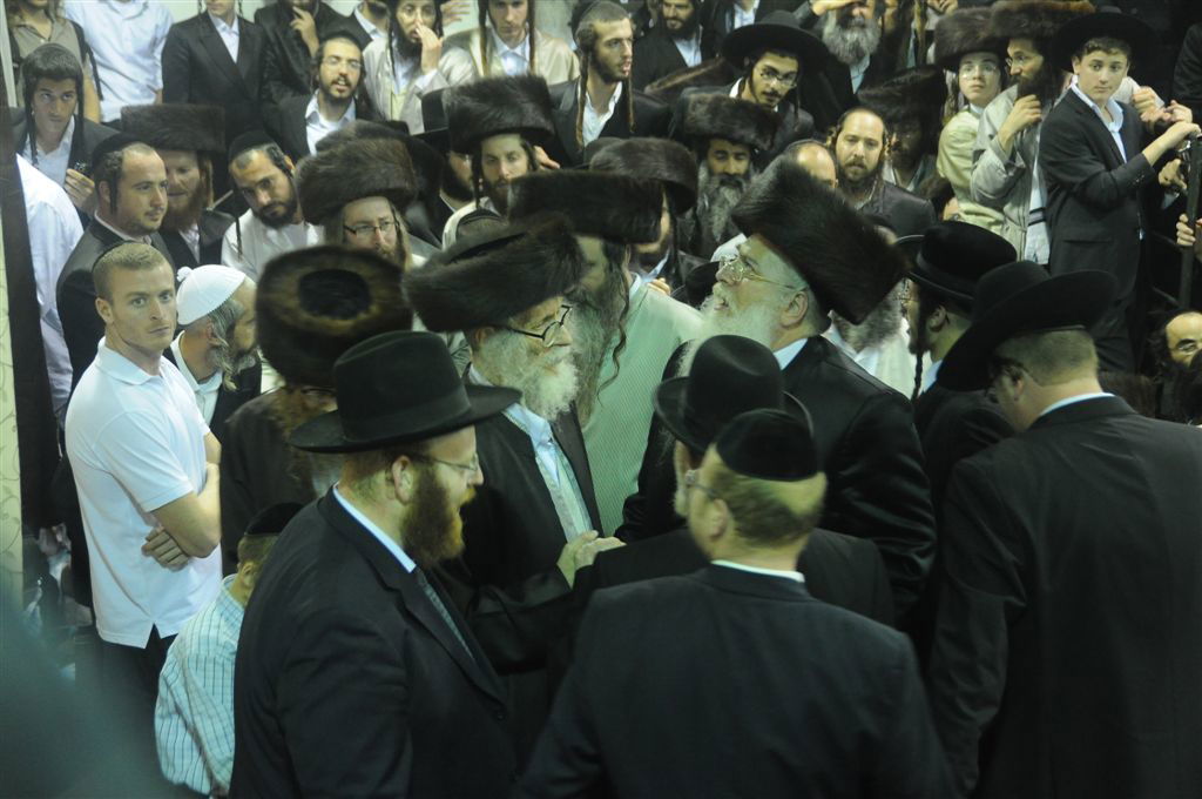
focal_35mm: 78
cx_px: 601
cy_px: 400
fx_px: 2601
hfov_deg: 26.0
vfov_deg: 17.4
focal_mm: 52
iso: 1600
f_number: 4.8
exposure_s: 1/50
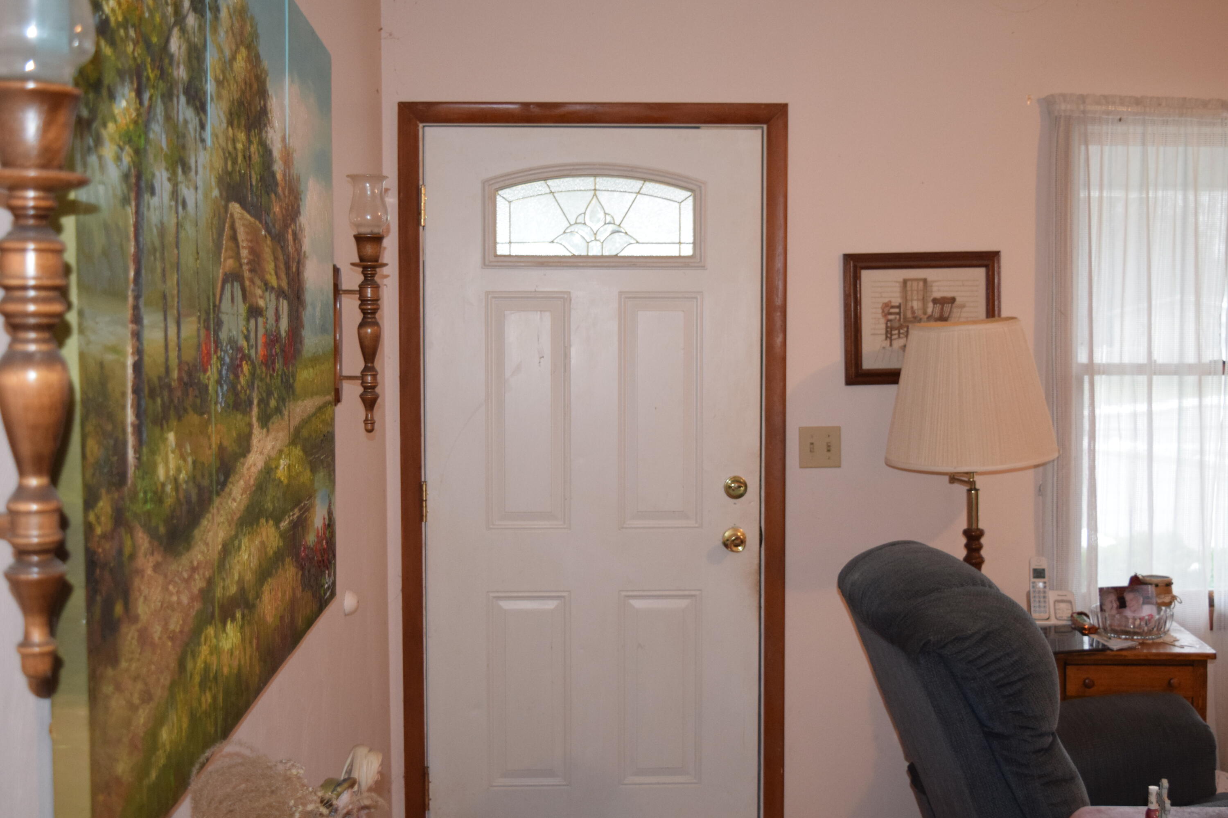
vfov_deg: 30.8
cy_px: 409
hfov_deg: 45.0
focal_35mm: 44
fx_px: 1484
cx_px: 614
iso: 1600
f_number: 4.2
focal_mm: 29
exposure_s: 1/60
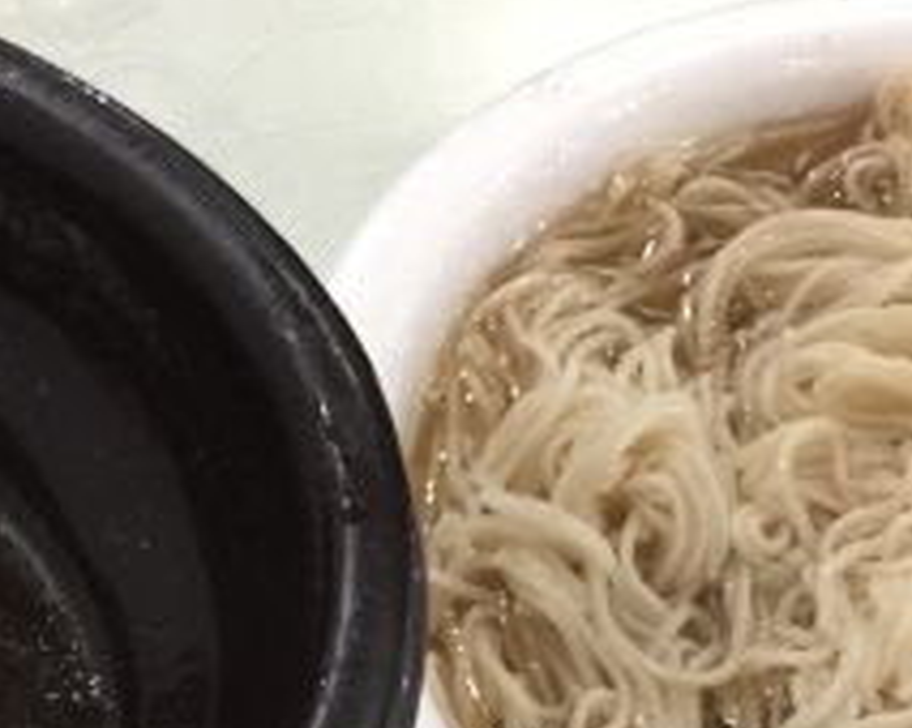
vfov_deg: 15.7
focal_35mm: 93
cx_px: 291
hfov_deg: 20.5
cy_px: 953
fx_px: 2508
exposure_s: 1/8
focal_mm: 4.15
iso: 125
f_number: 2.2
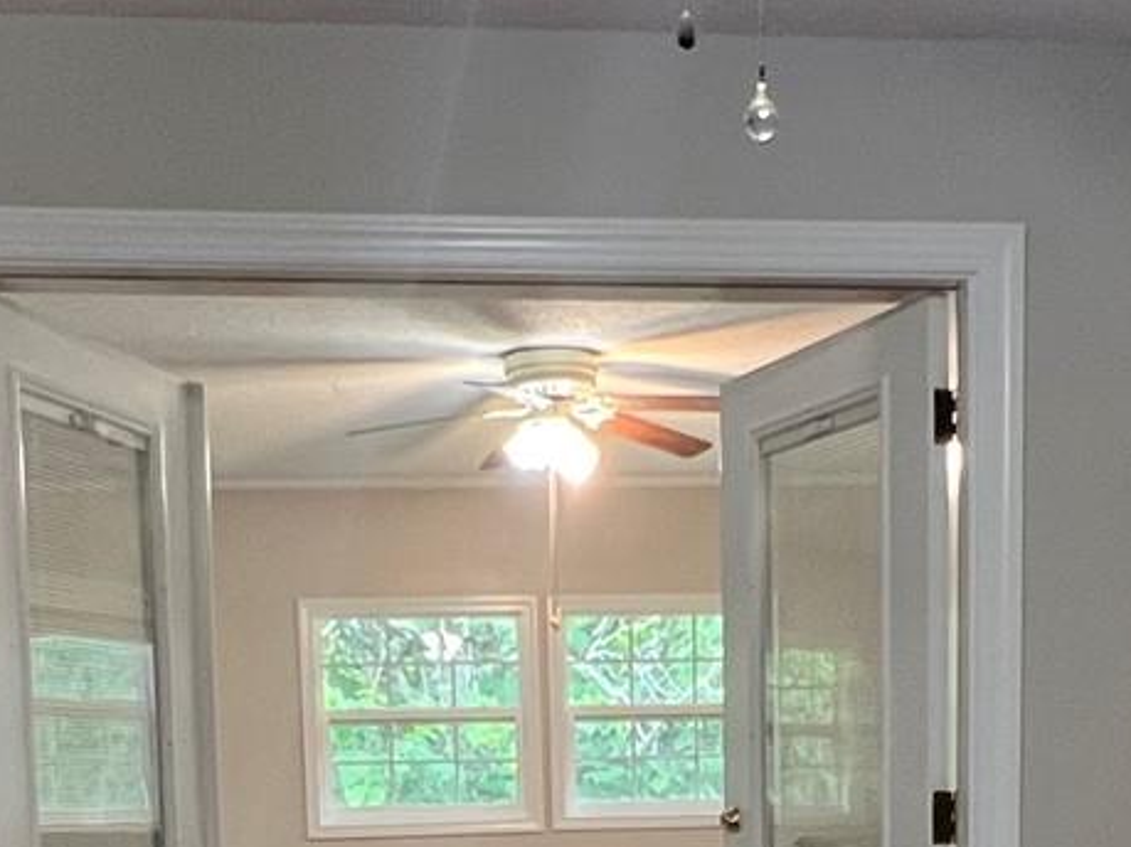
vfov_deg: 23.1
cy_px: 1022
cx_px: 680
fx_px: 1895
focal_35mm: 58
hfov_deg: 33.1
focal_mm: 1.57
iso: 160
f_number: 1.8
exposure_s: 1/60
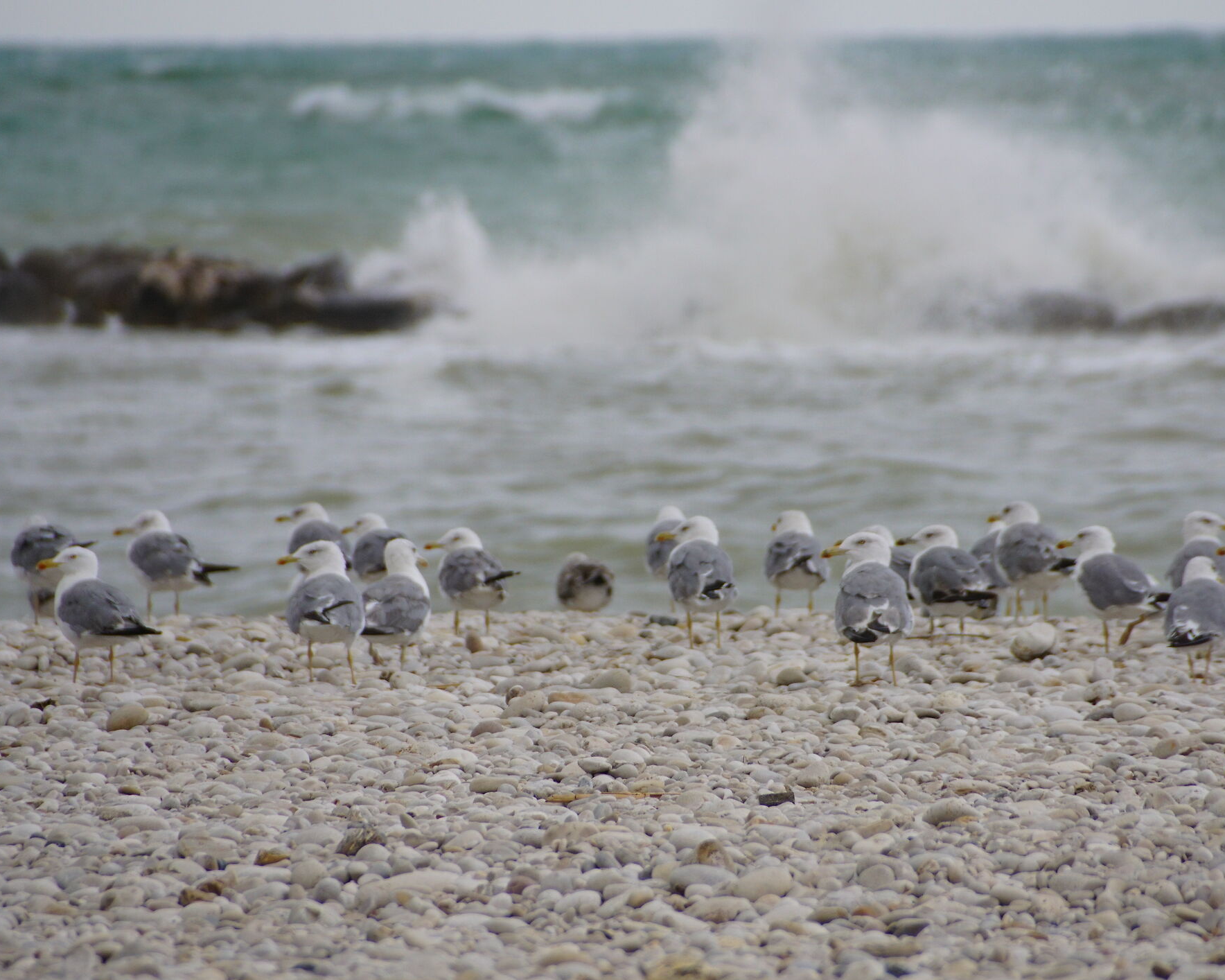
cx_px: 789
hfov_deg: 4.0
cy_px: 489
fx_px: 17328
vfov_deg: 3.2
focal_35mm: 478
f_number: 6.3
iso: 320
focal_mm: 250
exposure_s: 1/400
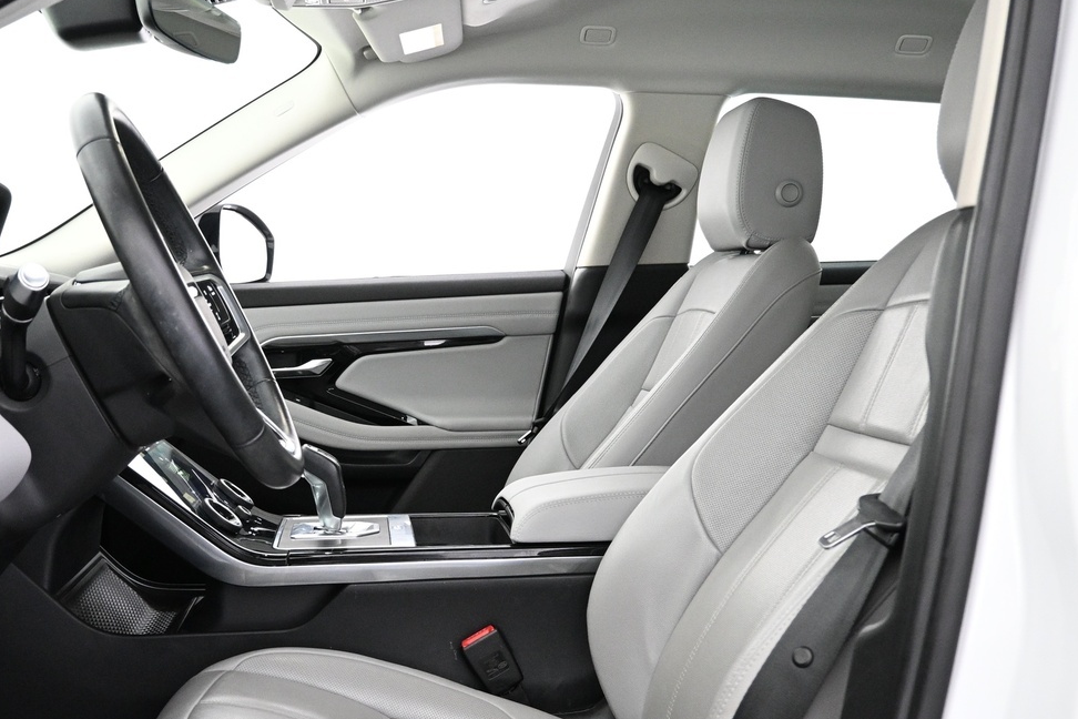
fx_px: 1198
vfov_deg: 33.1
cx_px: 428
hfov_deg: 48.2
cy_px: 483
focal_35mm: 40
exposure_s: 1/30
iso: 1600
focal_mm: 16
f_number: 3.5
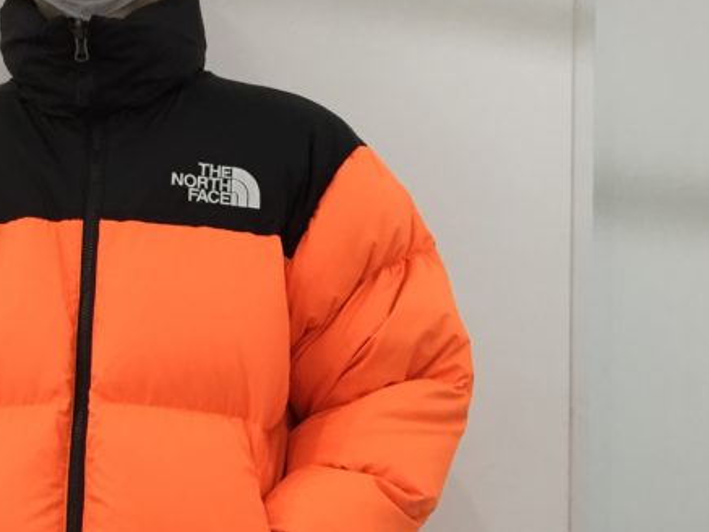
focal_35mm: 68
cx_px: 469
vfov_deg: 20.8
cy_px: 553
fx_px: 1393
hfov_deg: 28.4
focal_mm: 4.15
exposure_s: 1/30
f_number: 2.2
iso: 50
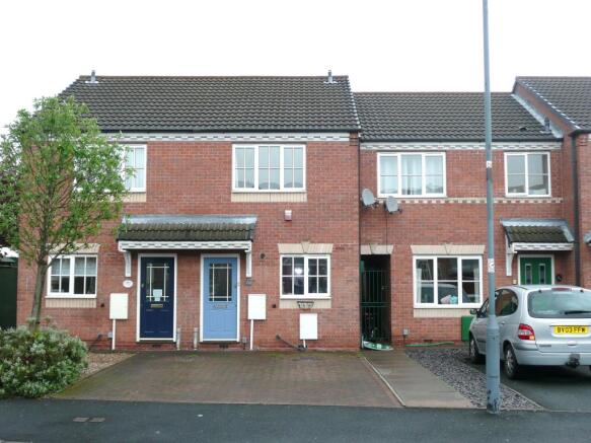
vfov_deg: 33.6
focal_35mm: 43
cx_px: 296
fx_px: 734
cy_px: 222
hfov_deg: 43.9
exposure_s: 1/125
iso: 100
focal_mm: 7
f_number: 4
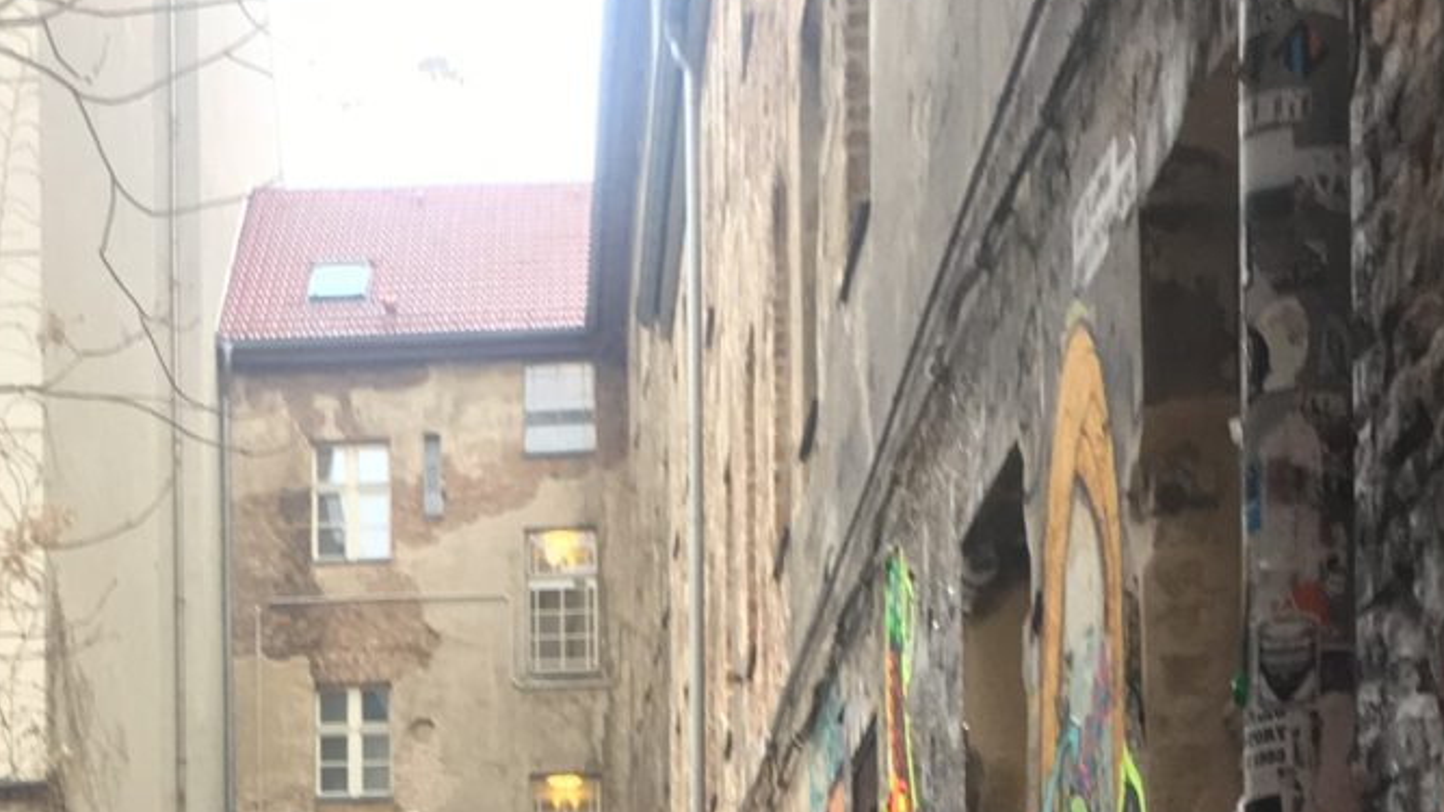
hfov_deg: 23.2
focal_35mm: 91
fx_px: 3484
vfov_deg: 12.7
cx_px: 359
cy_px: 1145
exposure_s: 1/33
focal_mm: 4.15
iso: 80
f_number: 2.2
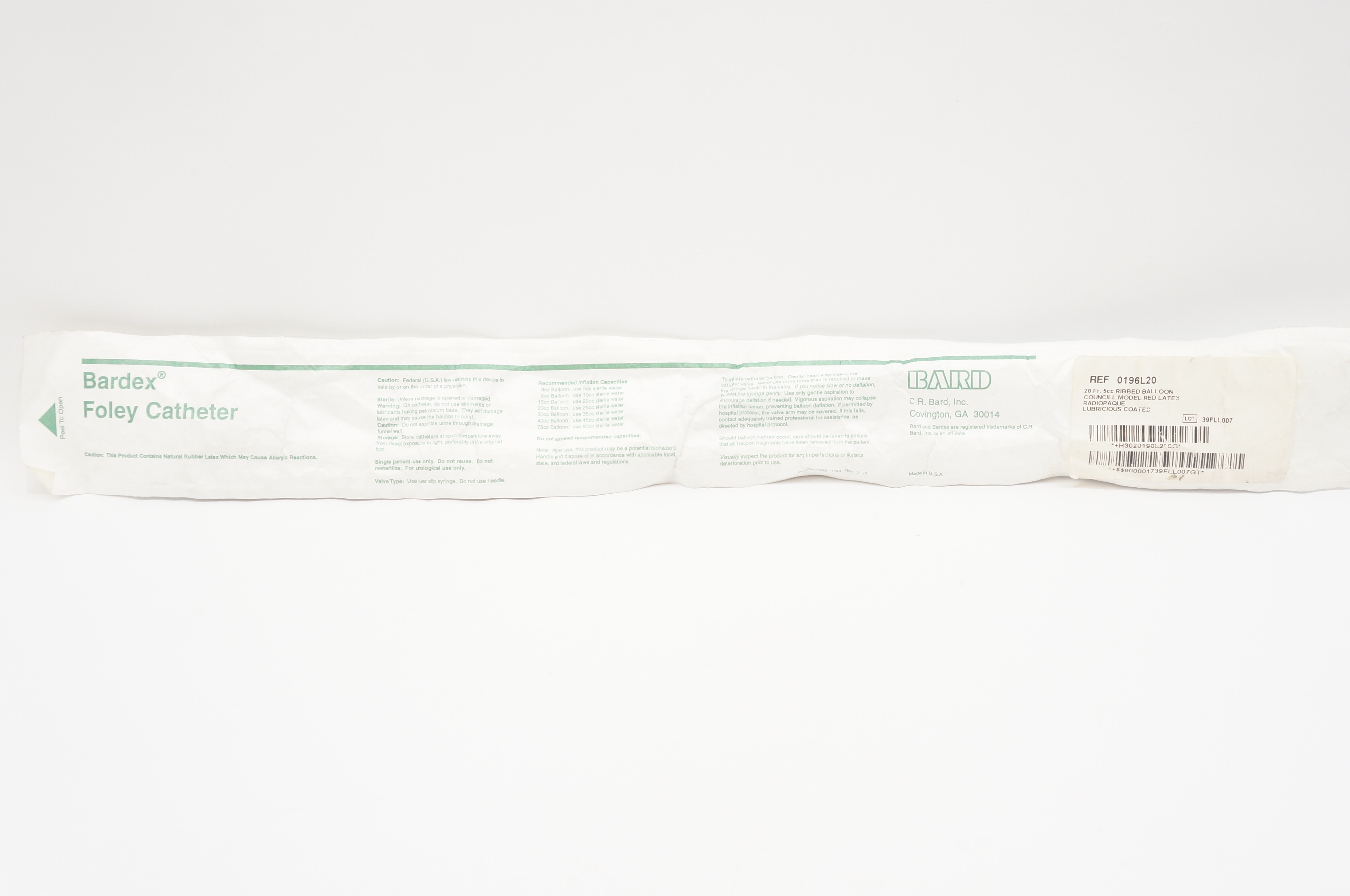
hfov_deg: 50.1
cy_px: 422
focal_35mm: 39
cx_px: 718
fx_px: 1444
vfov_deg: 34.5
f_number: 5
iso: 400
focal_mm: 23
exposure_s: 1/60
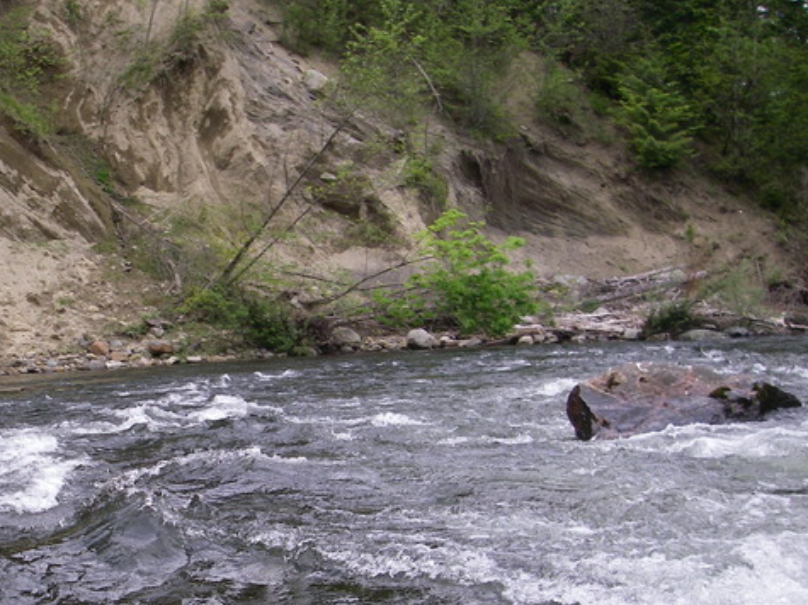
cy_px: 452
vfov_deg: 22.7
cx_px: 167
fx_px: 1493
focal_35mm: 64
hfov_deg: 29.6
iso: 64
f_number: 3.3
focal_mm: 6.3
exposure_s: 1/160
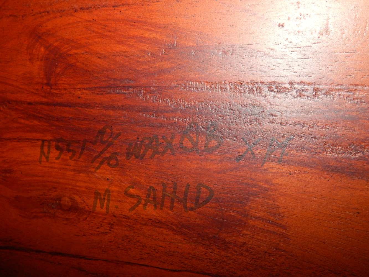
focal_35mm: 29
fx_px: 309
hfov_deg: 61.7
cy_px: 138
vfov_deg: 48.2
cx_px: 184
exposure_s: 1/30
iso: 200
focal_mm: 5.2
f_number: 6.4
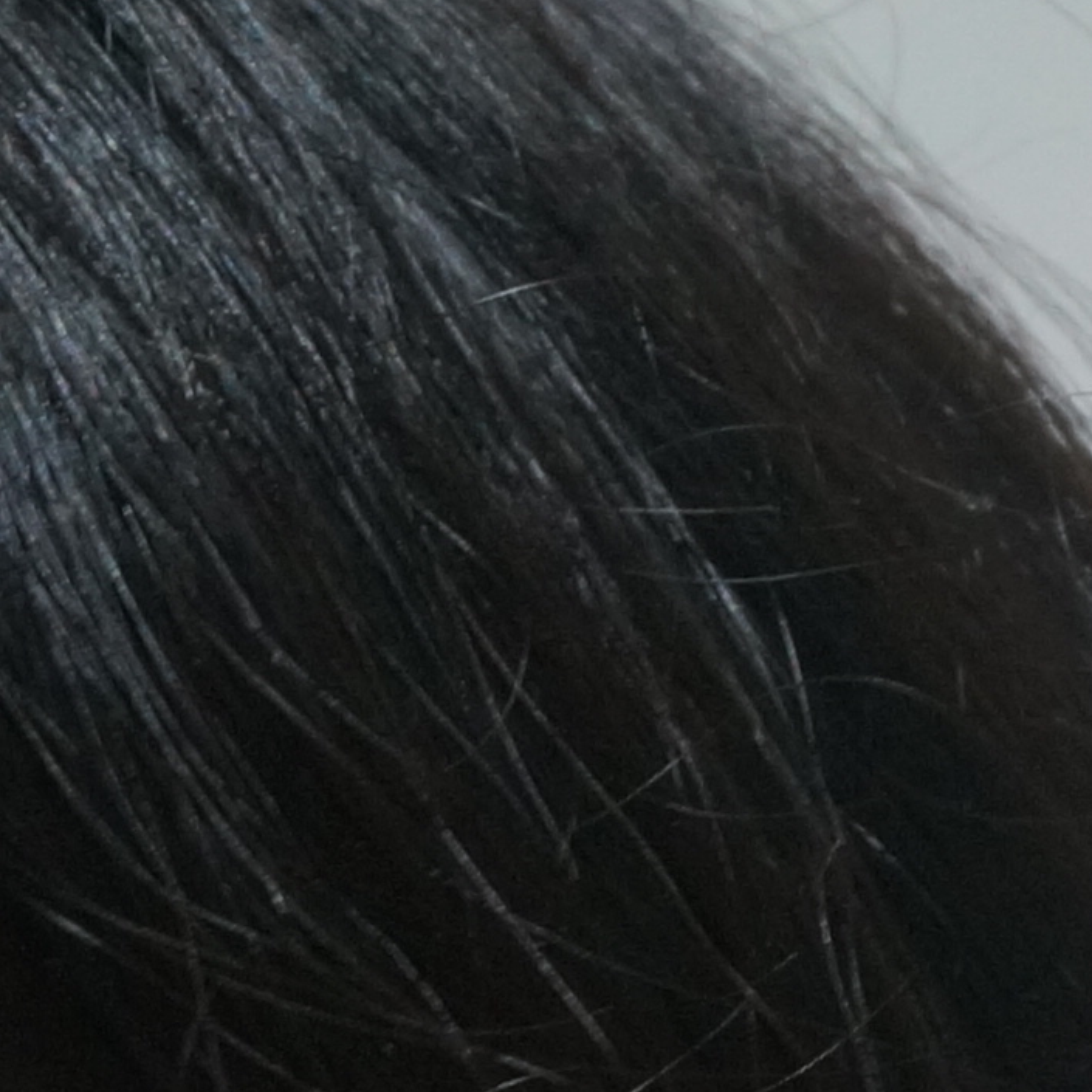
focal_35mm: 204
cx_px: -14
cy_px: 1815
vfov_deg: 8.3
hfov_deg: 8.5
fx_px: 7279
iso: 640
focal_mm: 23
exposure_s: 1/60
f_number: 5.6
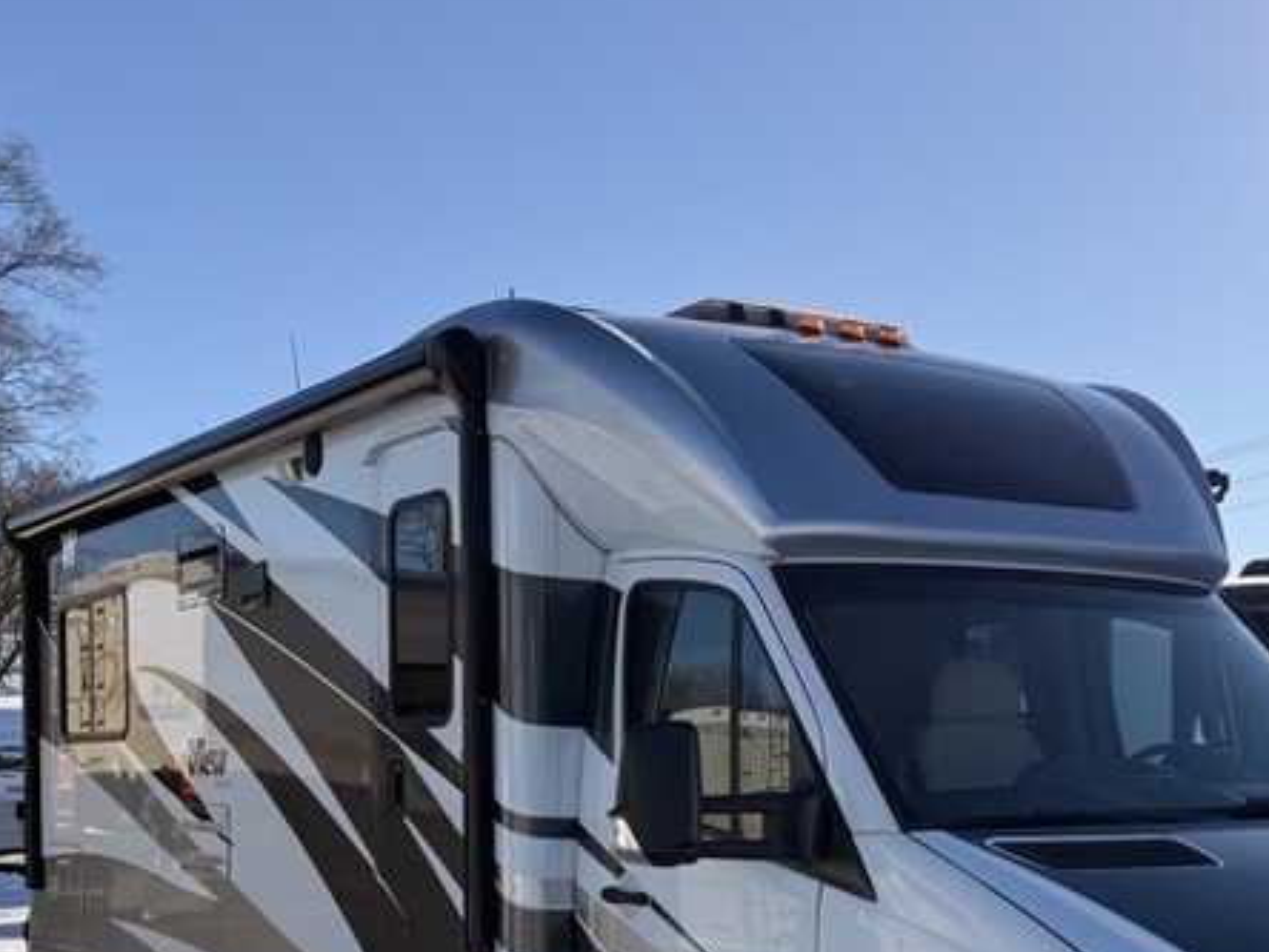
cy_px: 775
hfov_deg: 35.0
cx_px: 892
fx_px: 1980
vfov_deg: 26.5
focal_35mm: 54
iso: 80
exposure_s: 1/8130
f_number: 1.78
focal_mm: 6.76
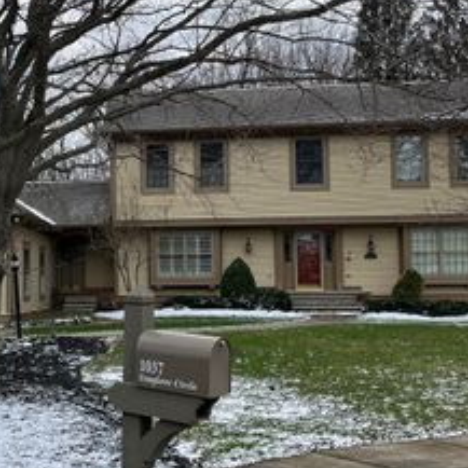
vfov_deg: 32.2
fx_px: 811
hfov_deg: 31.2
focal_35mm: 53
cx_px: 78
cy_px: 240
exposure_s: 1/1776
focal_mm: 5.1
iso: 50
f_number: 1.6
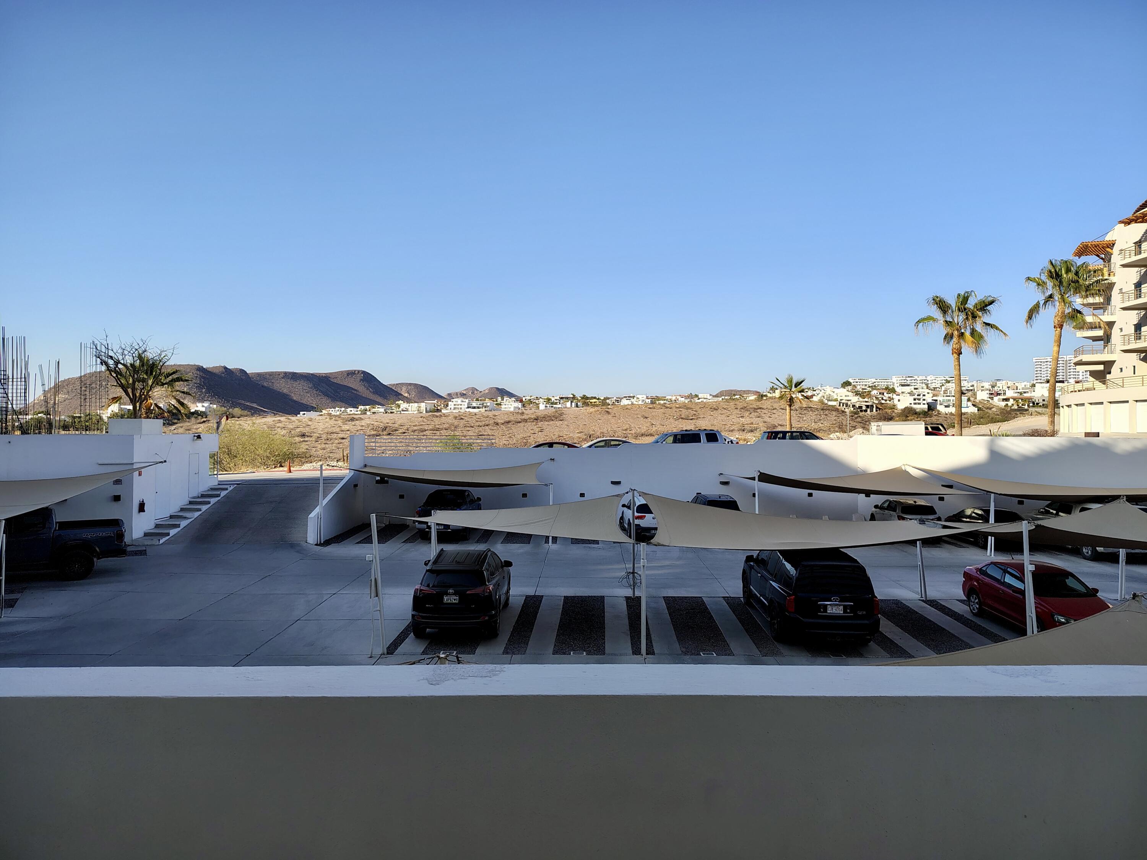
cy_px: 430
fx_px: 795
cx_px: 574
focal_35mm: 24
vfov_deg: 56.8
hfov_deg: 71.6
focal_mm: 5.56
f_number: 1.8
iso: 100
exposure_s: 1/1135
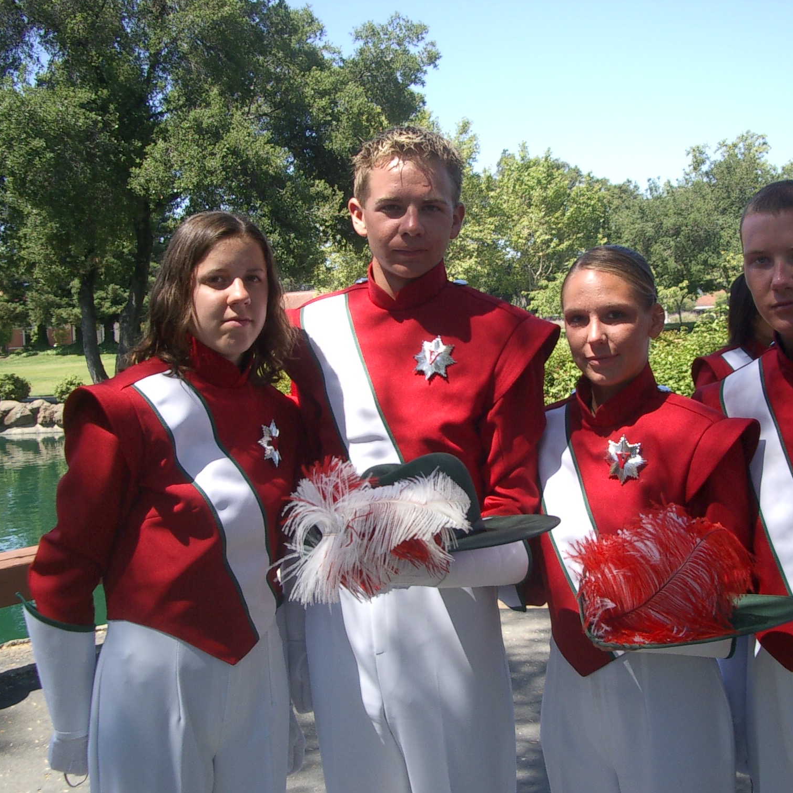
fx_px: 1089
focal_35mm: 42
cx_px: 483
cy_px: 403
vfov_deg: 40.0
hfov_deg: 39.8
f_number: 2.6
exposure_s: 1/500
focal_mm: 5.8
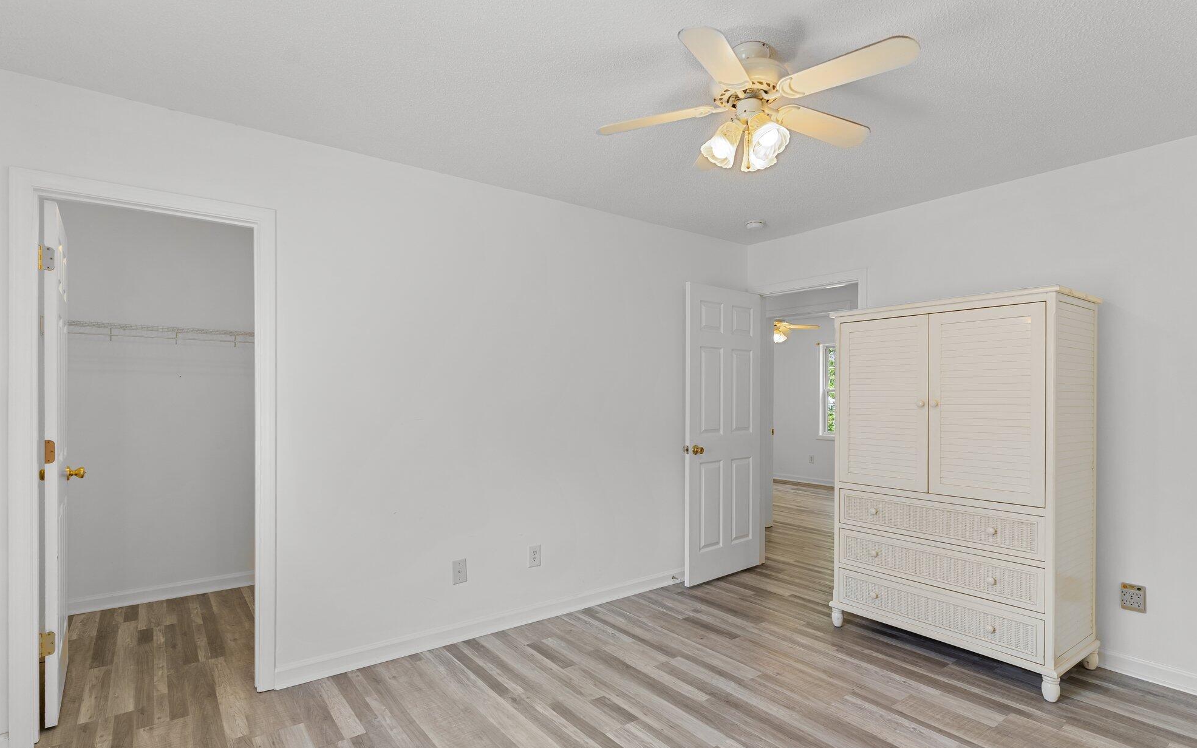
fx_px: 587
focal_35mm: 18
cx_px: 604
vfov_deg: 64.9
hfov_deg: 91.1
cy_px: 399
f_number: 5.6
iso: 400
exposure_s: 1/10
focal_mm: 17
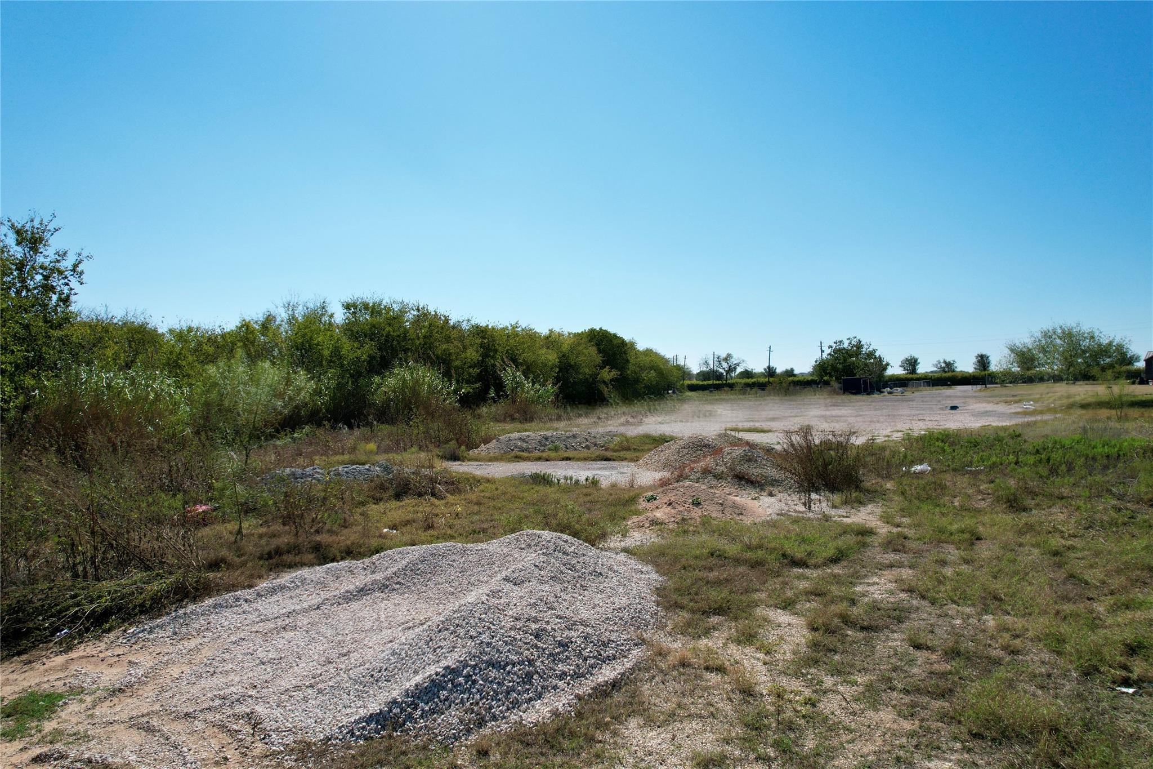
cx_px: 576
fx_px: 705
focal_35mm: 22
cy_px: 384
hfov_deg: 78.6
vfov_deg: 57.2
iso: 120
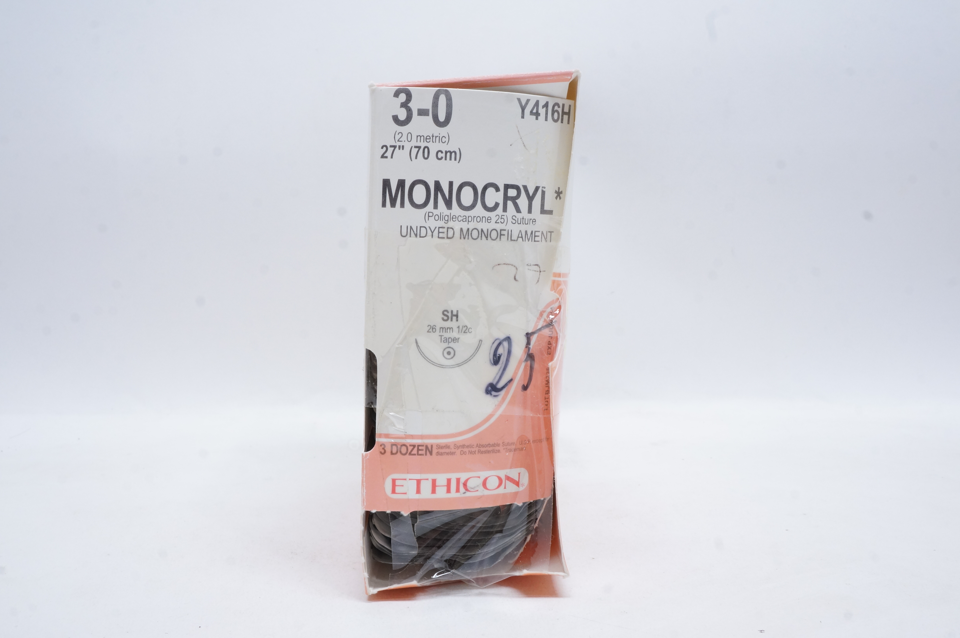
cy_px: 319
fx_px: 839
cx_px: 480
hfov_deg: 59.5
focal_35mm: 32
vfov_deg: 41.6
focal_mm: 21
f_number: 16
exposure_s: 1/8
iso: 800
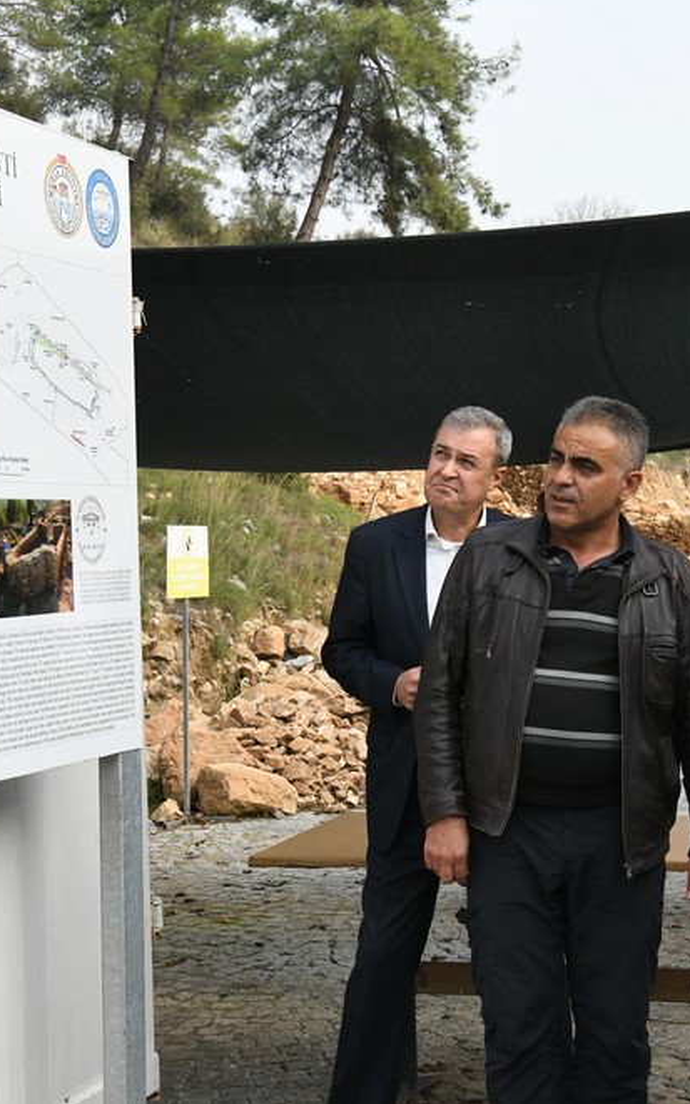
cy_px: 549
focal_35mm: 74
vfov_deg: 27.9
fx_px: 2227
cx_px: 411
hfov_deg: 17.6
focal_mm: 48
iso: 6400
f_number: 10
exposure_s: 1/4000
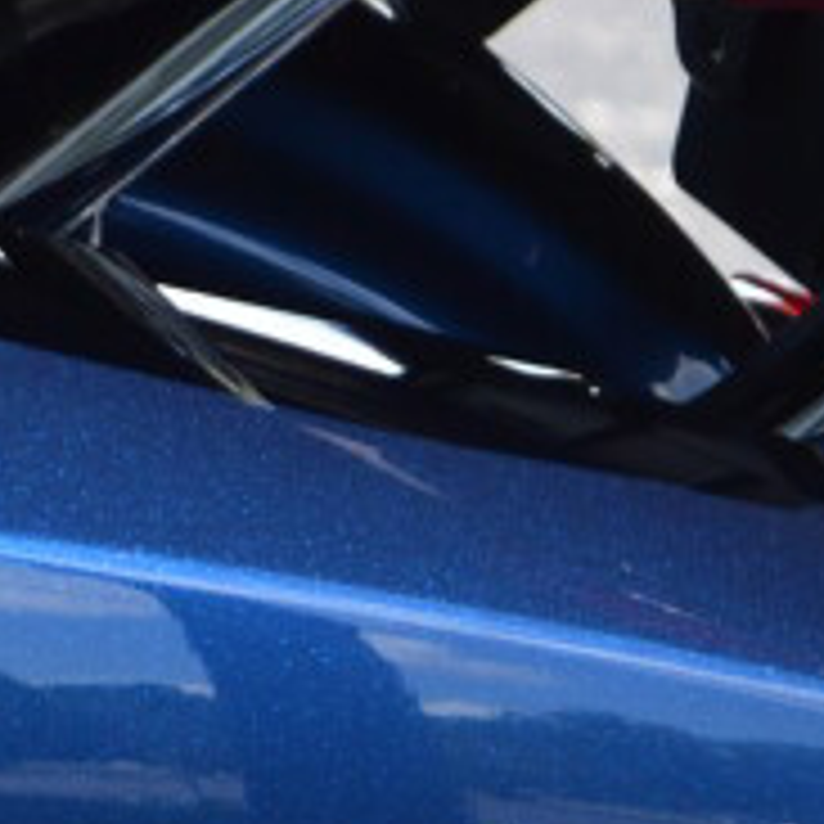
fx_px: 12355
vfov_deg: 3.8
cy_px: 1360
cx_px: -477
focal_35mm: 459
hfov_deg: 3.8
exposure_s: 1/160
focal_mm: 55
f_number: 6.3
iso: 100
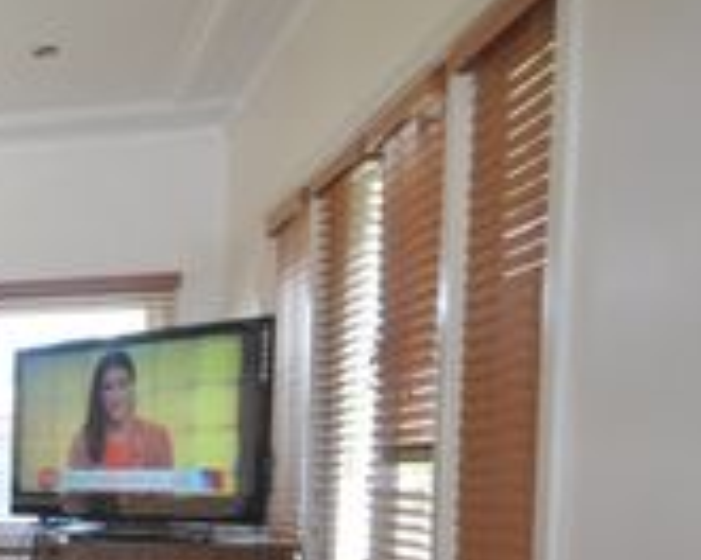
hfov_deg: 29.5
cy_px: 511
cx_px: -255
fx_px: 996
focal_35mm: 48
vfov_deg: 30.0
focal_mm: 12
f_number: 4.5
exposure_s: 1/60
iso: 400
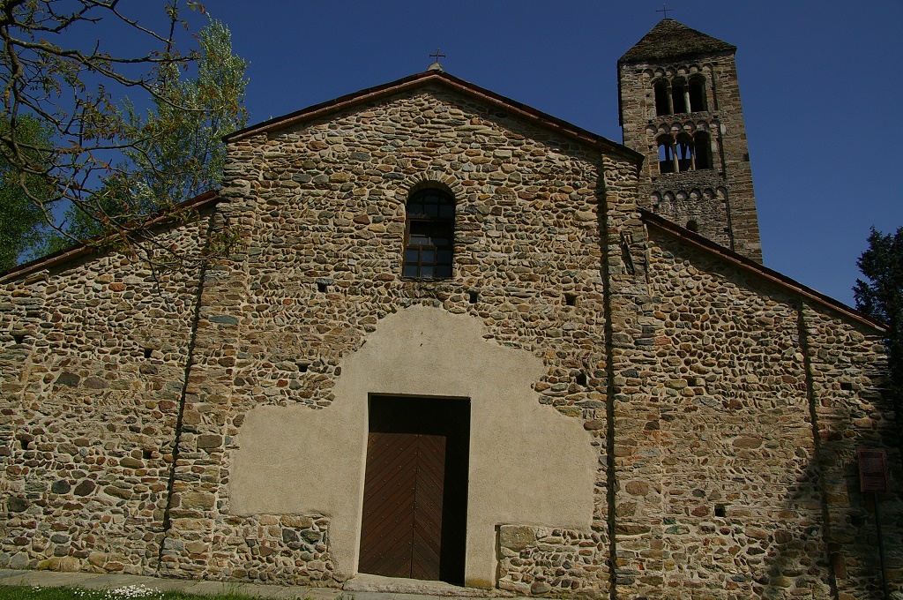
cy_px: 300
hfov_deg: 73.8
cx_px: 452
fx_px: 601
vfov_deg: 53.0
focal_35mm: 24
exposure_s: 1/750
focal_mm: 16
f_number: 8
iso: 200
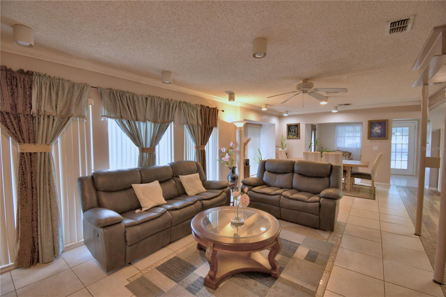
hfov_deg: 100.4
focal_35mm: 15
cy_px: 148
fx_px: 186
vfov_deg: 77.3
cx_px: 223
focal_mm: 10
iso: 500
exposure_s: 1/30
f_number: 4.5
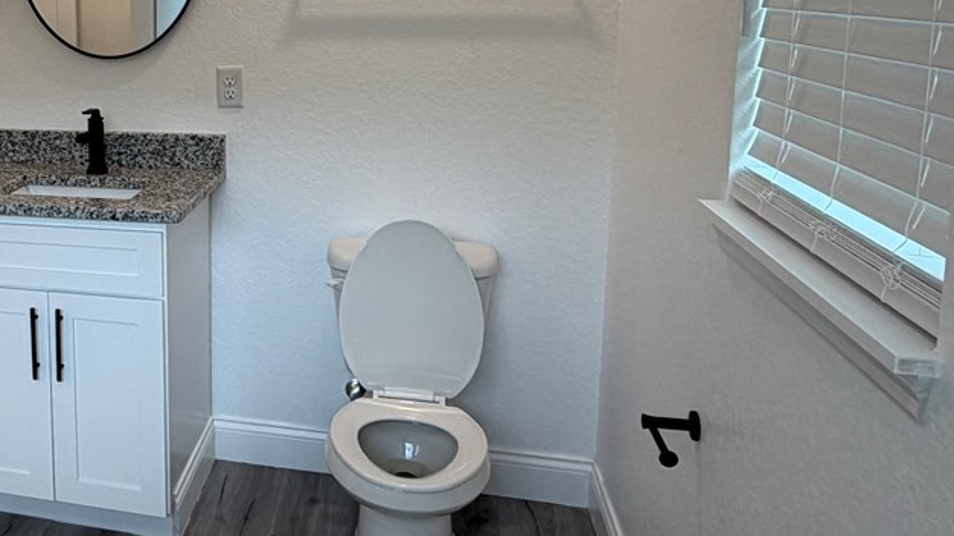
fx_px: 986
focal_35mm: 39
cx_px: 102
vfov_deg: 29.8
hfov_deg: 46.7
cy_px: 117
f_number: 2.2
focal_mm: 2.22
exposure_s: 1/120
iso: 80
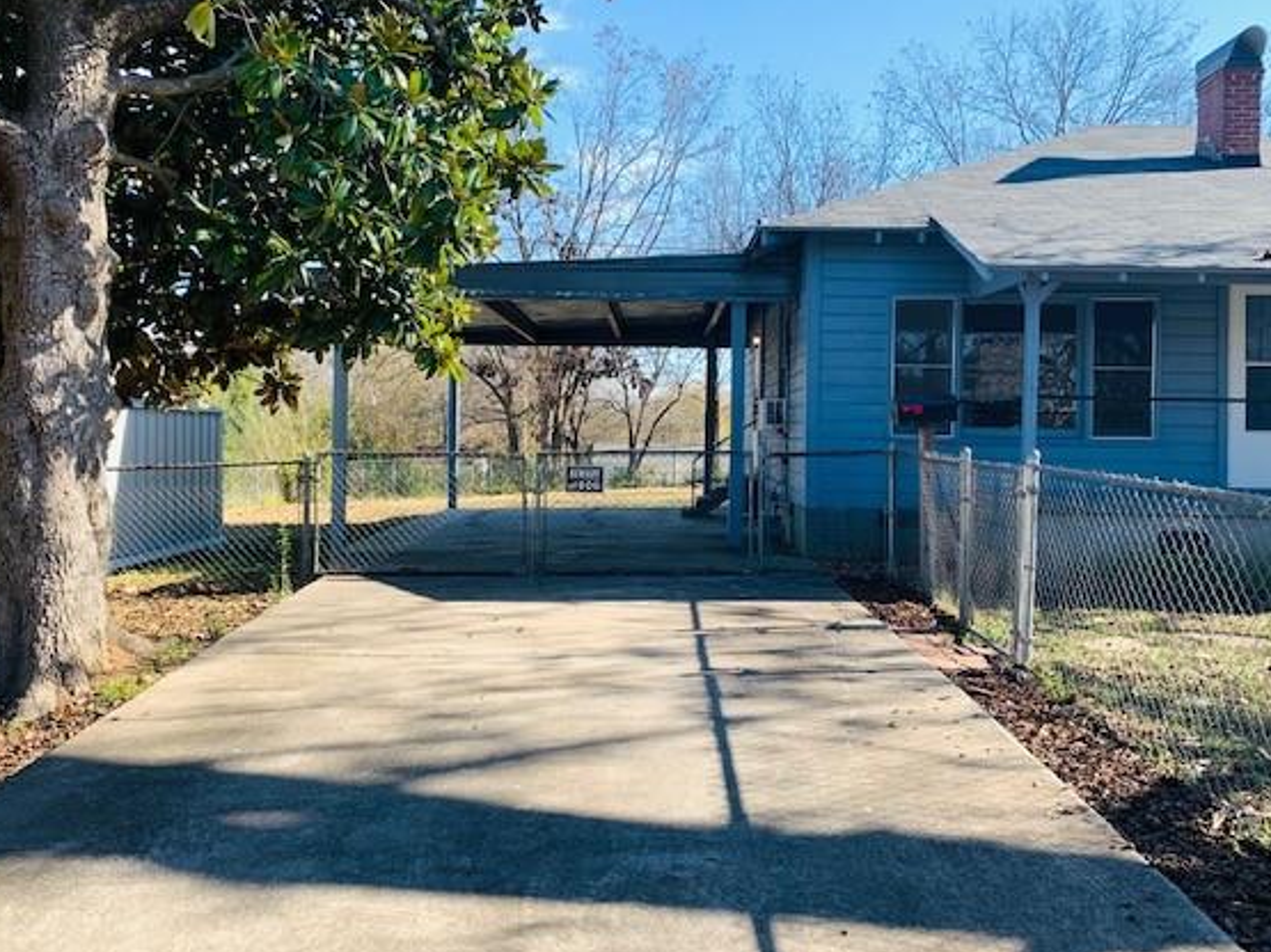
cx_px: 630
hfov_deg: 60.0
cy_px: 455
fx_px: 1101
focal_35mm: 30
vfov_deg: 46.8
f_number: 1.8
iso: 25
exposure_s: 1/737
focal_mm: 4.25
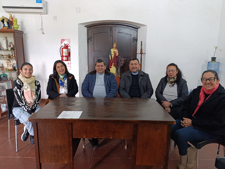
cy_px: 84
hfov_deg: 73.8
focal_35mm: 23
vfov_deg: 59.0
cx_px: 112
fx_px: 150
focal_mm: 6.14
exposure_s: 1/50
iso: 1250
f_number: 1.6
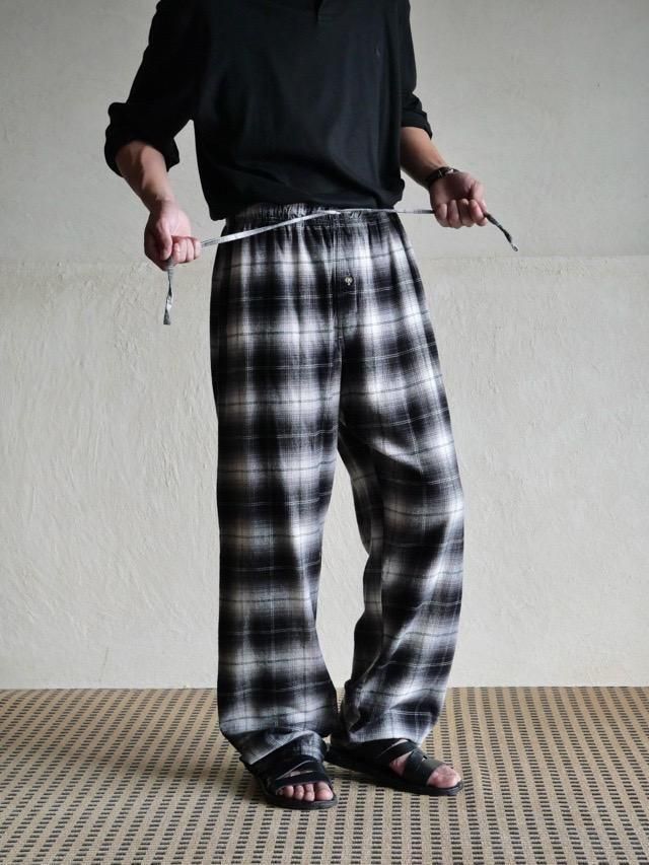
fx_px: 1699
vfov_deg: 28.6
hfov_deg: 21.6
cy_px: 432
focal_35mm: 68
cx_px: 324
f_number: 3.8
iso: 1600
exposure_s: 1/80
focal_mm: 34
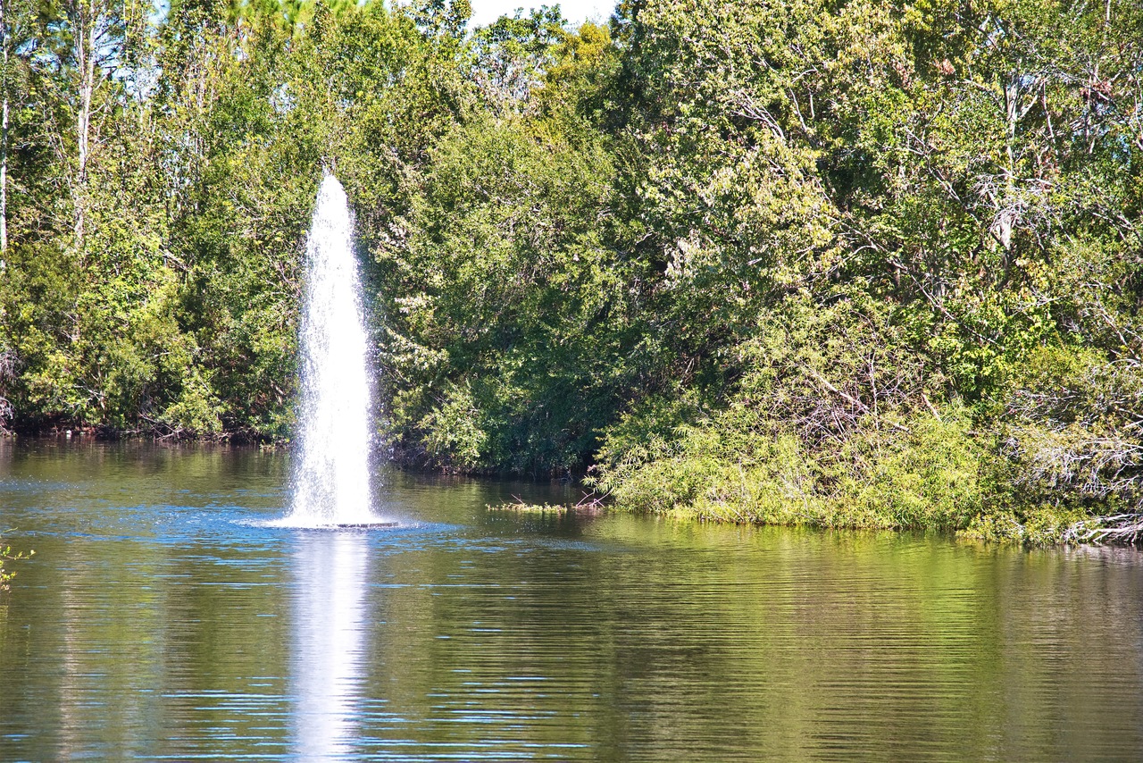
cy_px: 382
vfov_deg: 11.4
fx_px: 3811
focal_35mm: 120
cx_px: 572
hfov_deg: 17.1
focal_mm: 120
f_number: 4
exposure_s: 1/250
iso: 100
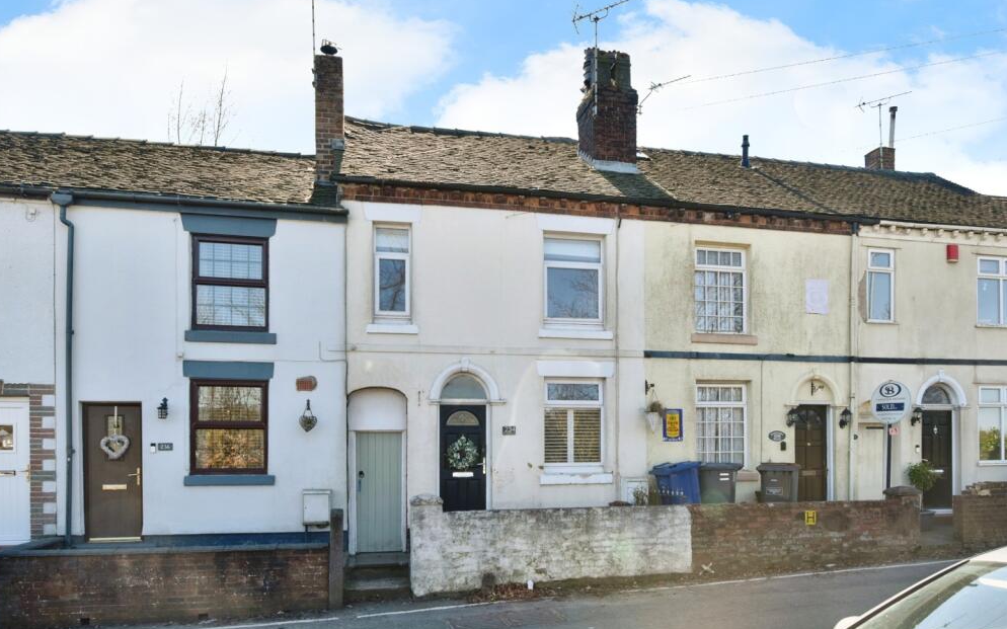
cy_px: 306
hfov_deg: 82.3
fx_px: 576
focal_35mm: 21
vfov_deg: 57.3
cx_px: 490
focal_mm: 20
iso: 400
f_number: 7.1
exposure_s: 1/400
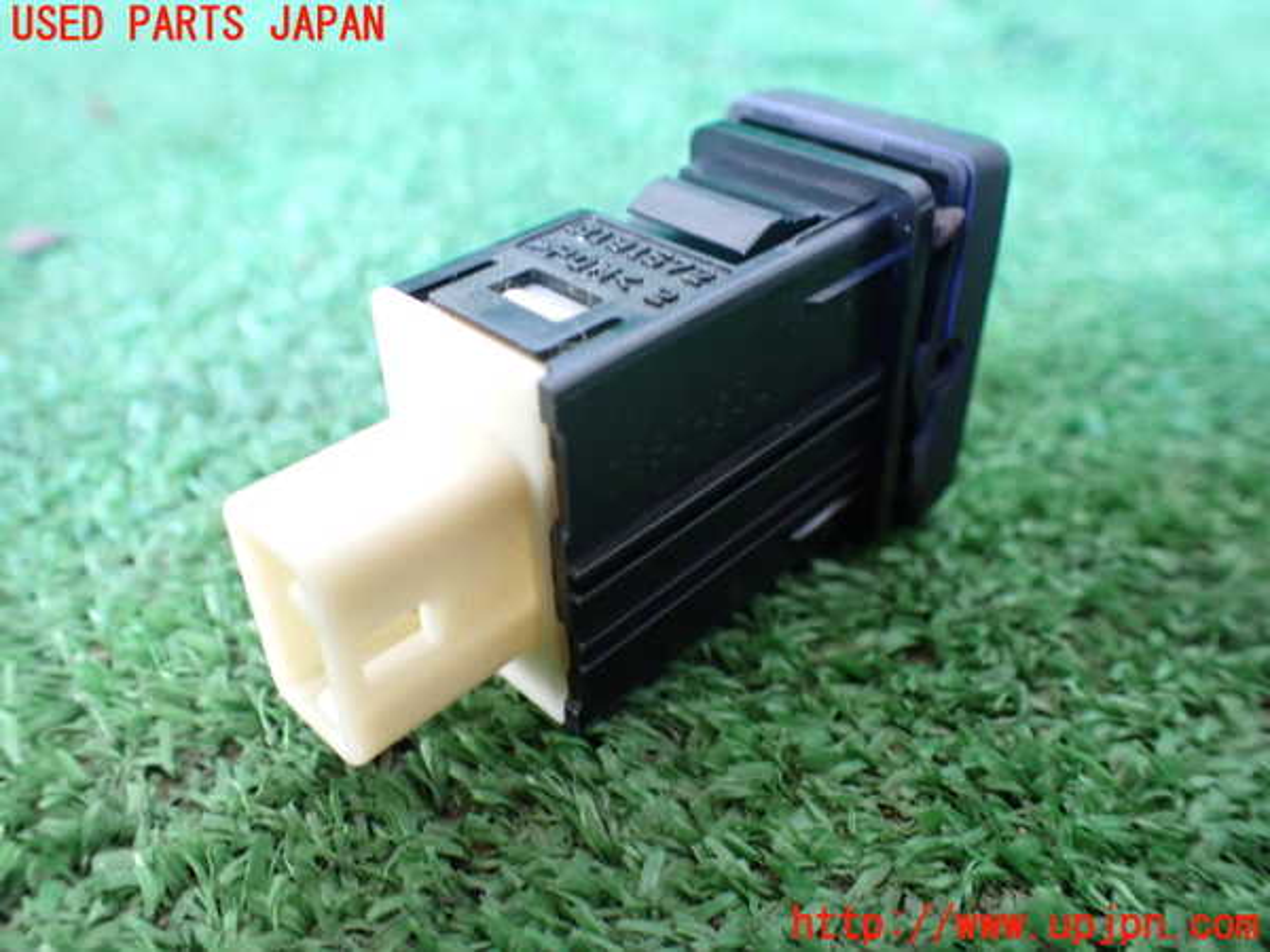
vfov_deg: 46.8
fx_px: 1101
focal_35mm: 30
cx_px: 635
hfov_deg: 60.0
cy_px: 476
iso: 800
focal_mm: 5.4
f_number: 2.3
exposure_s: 1/40
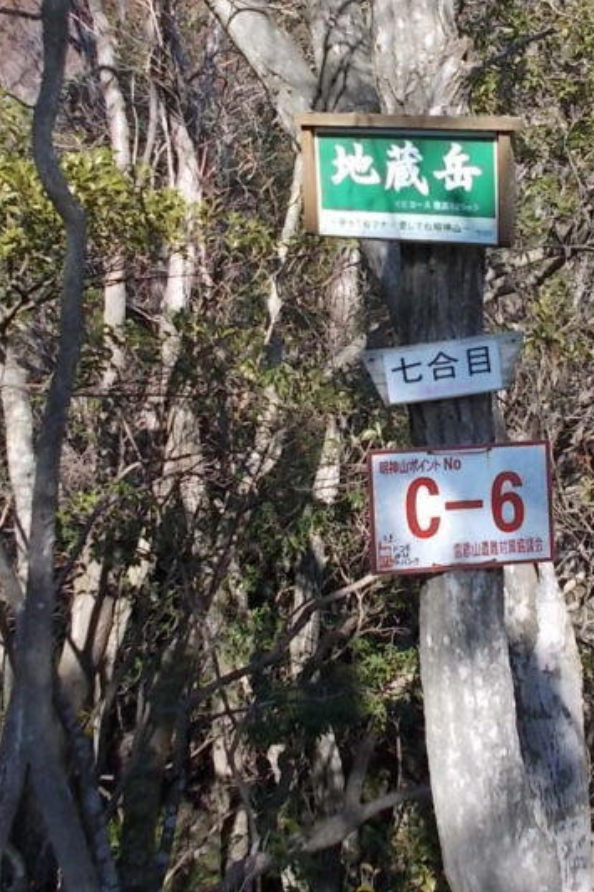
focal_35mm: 52
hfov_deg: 25.7
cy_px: 303
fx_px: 1288
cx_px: 425
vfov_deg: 37.8
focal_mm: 4.6
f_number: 3.2
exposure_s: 1/320
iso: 80
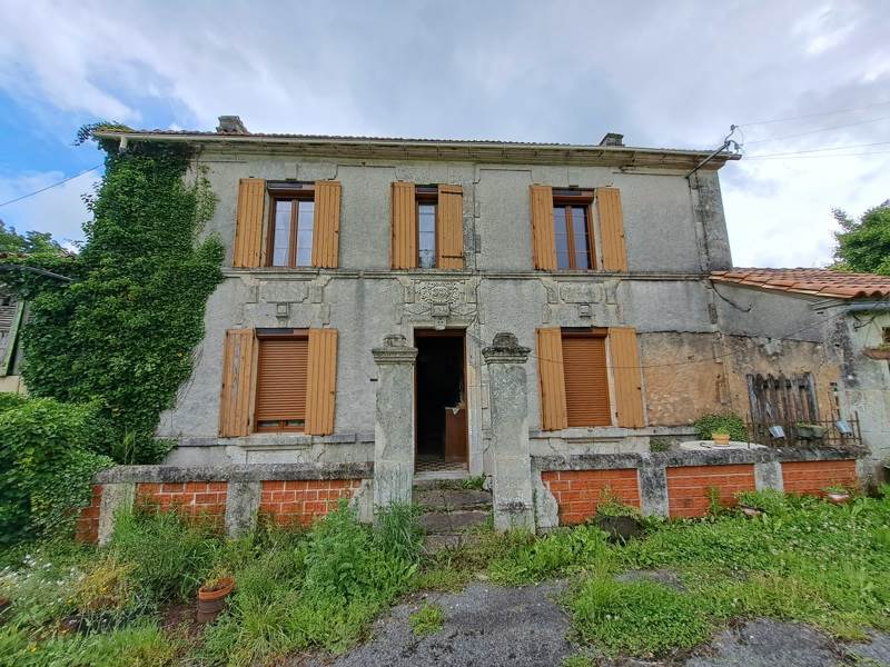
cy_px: 334
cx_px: 445
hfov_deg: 106.2
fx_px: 334
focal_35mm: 13
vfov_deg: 89.9
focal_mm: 1.74
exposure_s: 1/678
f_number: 2.2
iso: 50
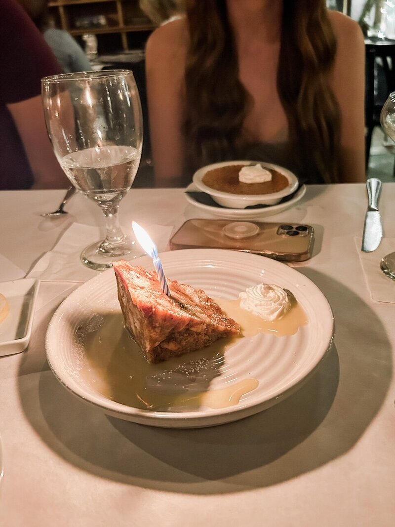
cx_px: 198
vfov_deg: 67.3
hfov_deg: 53.1
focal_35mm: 26
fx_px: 396
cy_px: 264
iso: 500
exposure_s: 1/40
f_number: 1.5
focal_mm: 5.7
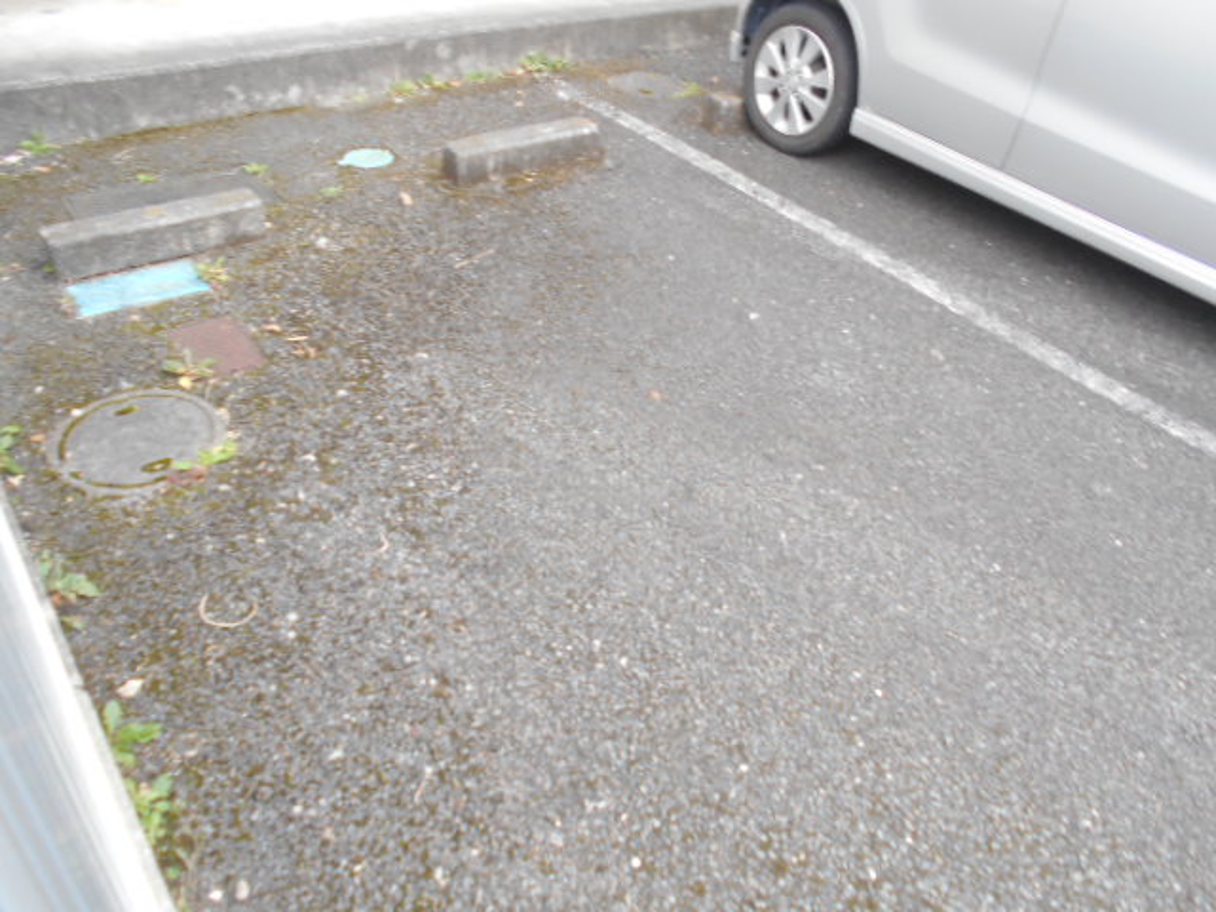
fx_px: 913
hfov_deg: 67.3
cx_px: 608
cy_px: 456
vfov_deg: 53.1
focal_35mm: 26
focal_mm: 4.6
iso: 200
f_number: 3.2
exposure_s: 1/30
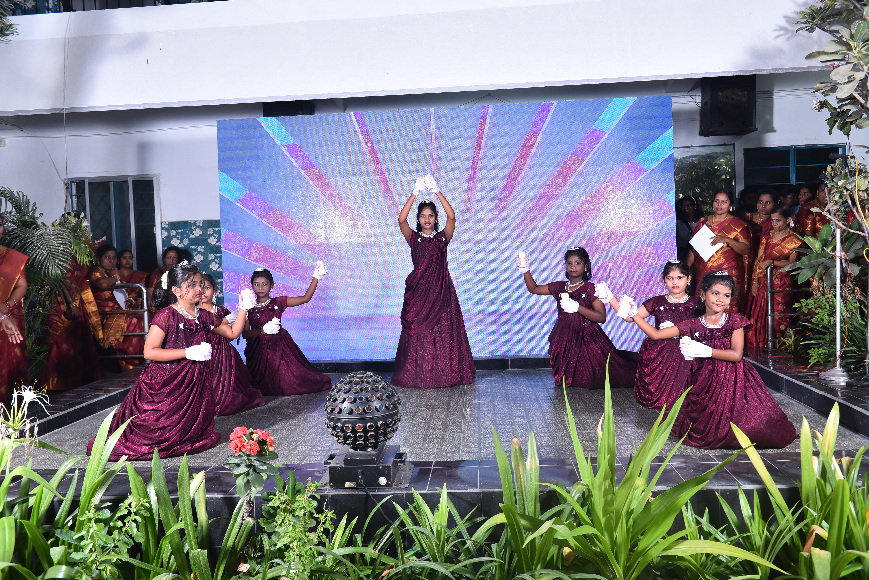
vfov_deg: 41.1
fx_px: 773
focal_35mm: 32
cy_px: 290
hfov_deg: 58.7
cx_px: 434
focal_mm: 32
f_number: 4.5
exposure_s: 1/125
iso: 320
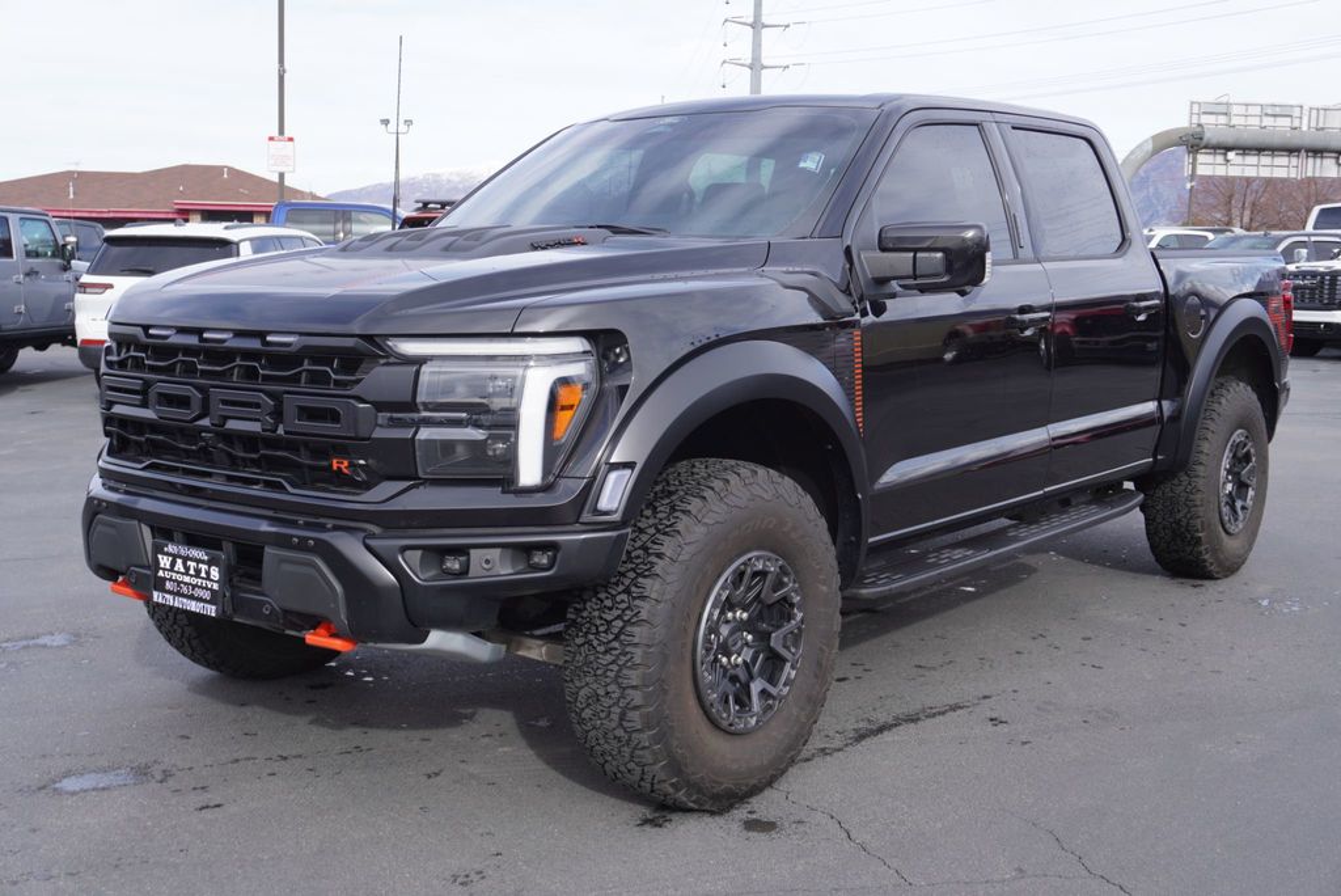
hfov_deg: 47.9
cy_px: 448
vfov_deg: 33.1
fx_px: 1509
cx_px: 670
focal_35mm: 40
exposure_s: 1/125
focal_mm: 27
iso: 100
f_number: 6.3
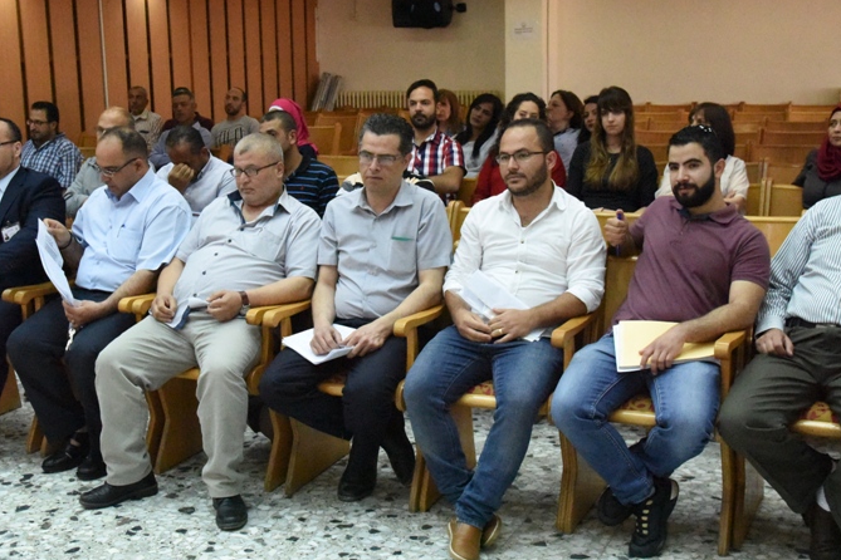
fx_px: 1145
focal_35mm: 49
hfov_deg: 40.3
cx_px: 372
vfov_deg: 27.5
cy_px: 250
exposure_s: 1/320
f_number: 9
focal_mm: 32
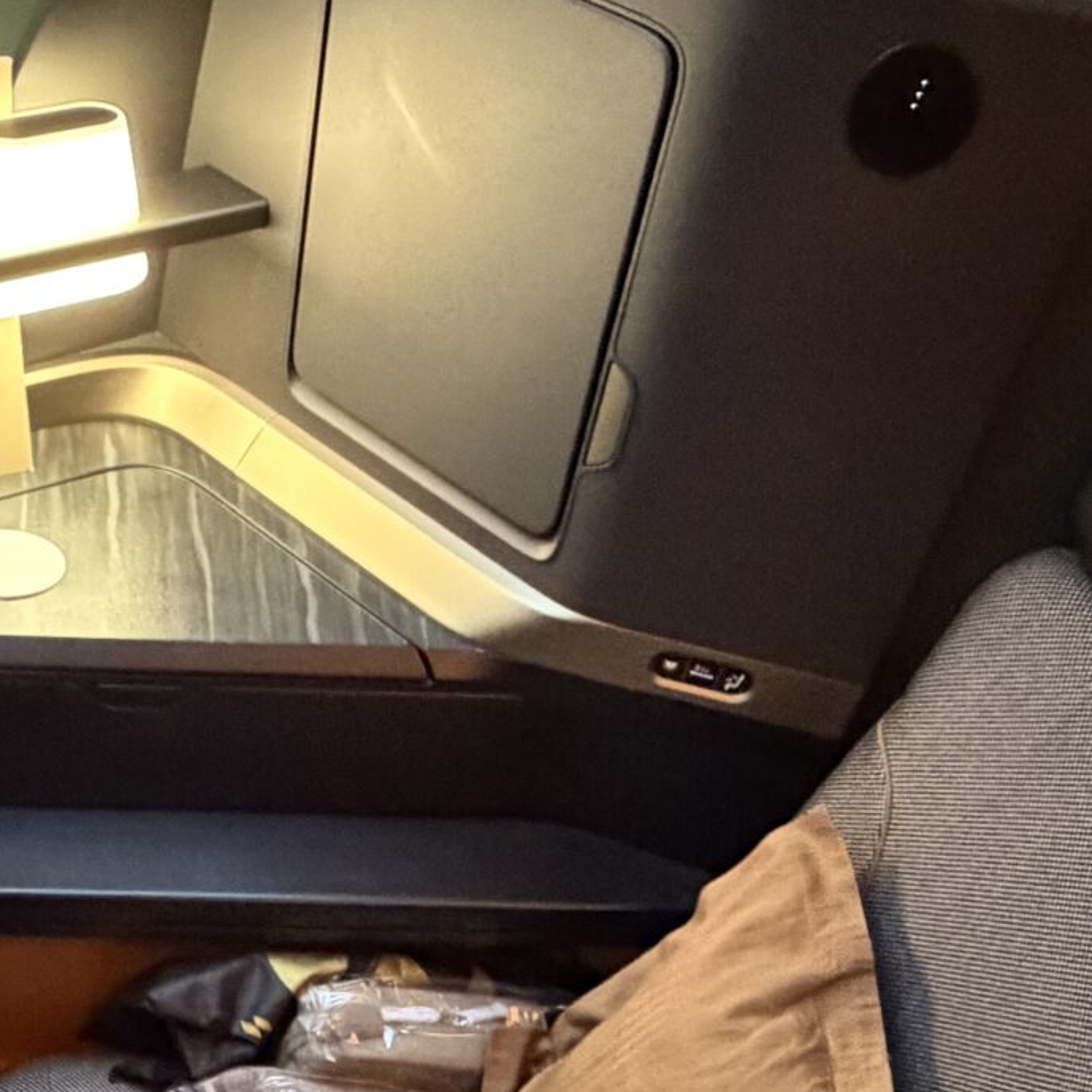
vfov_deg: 34.0
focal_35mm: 46
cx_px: 204
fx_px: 1642
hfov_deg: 35.5
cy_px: 1059
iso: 1250
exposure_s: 1/42
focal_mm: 2.22
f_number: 2.2
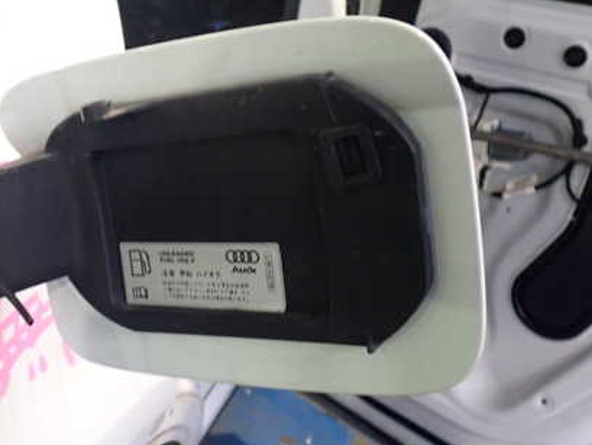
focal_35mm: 44
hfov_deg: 42.4
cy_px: 197
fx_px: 753
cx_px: 204
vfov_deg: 32.9
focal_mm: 5.4
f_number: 2.3
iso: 640
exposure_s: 1/30
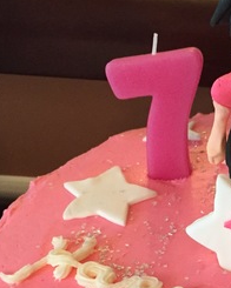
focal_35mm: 74
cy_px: 263
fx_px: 632
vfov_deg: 24.9
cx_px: 238
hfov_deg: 20.0
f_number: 2.2
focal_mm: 4.15
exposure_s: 1/30
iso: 250
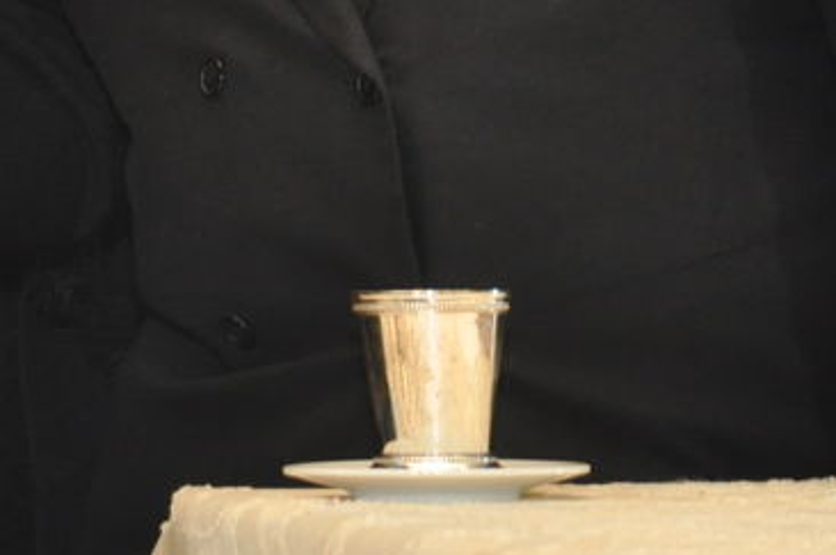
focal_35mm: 241
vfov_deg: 5.6
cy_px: -492
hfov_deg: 8.5
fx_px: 5589
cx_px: -82
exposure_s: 1/80
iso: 1000
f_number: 5.6
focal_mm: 42
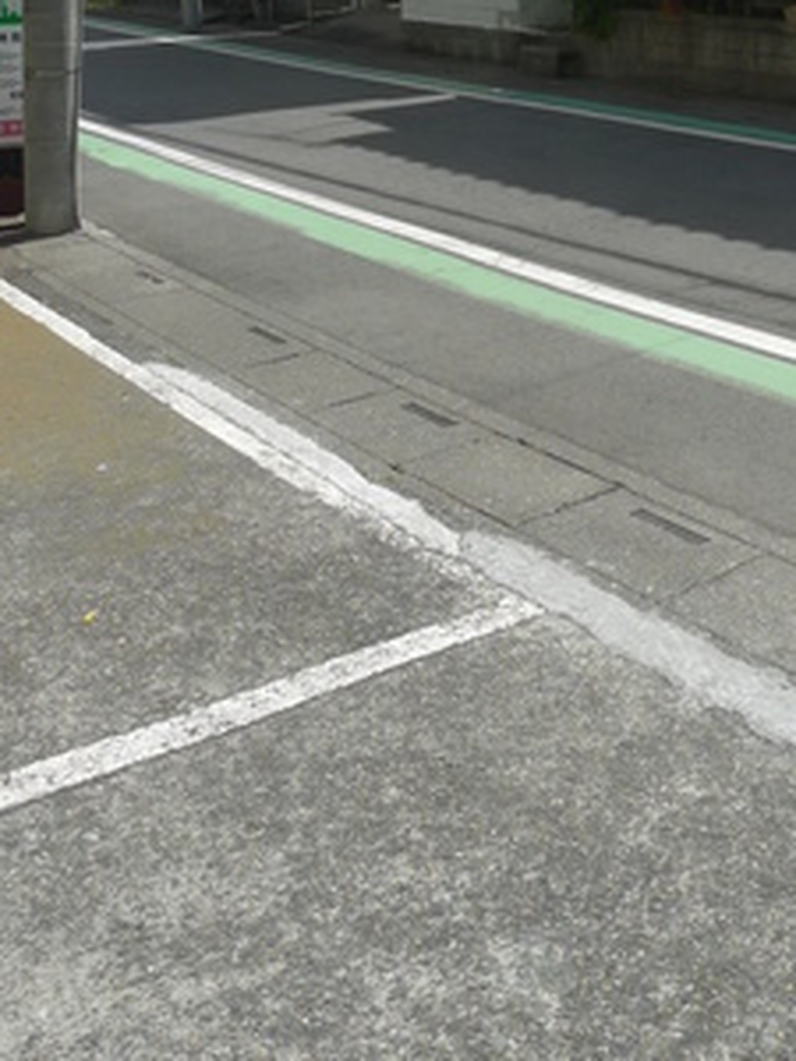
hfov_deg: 24.7
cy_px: 120
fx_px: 1717
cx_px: 819
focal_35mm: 56
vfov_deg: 32.7
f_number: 4
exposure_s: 1/800
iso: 80
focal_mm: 5.1
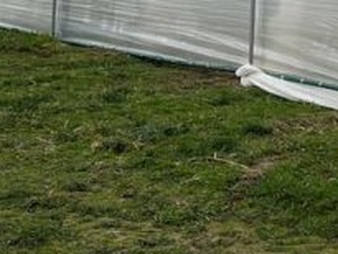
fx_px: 1270
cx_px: 287
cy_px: -64
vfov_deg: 11.2
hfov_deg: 15.0
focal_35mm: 130
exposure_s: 1/2165
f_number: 1.5
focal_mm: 5.7
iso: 50
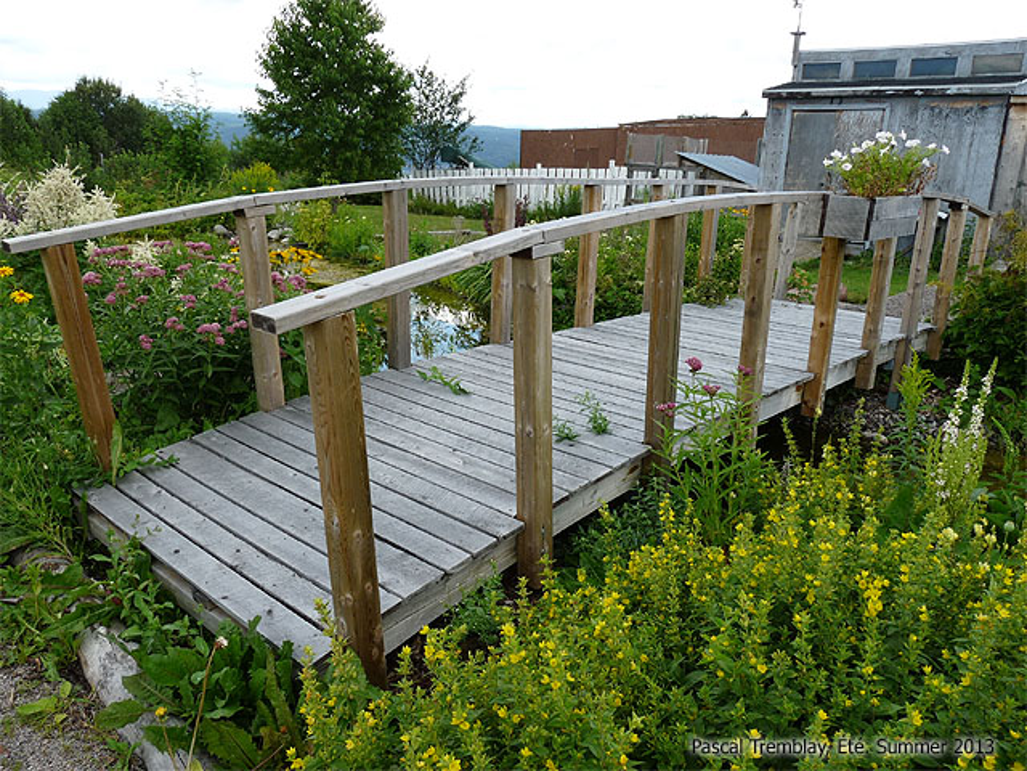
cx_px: 514
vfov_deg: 51.4
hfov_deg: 65.3
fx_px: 801
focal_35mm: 27
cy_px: 386
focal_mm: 4.8
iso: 100
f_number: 4
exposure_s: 1/250
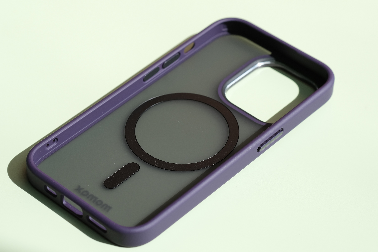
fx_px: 1018
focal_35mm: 97
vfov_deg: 14.1
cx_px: 172
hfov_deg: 21.0
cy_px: 119
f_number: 4
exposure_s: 1/800
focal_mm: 56
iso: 320
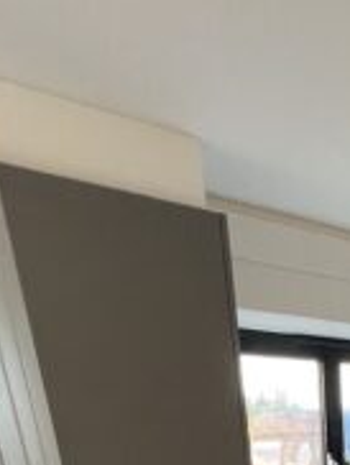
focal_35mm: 36
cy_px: 640
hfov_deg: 34.6
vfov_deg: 33.0
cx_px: 379
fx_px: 484
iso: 80
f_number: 1.8
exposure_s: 1/99
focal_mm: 1.57
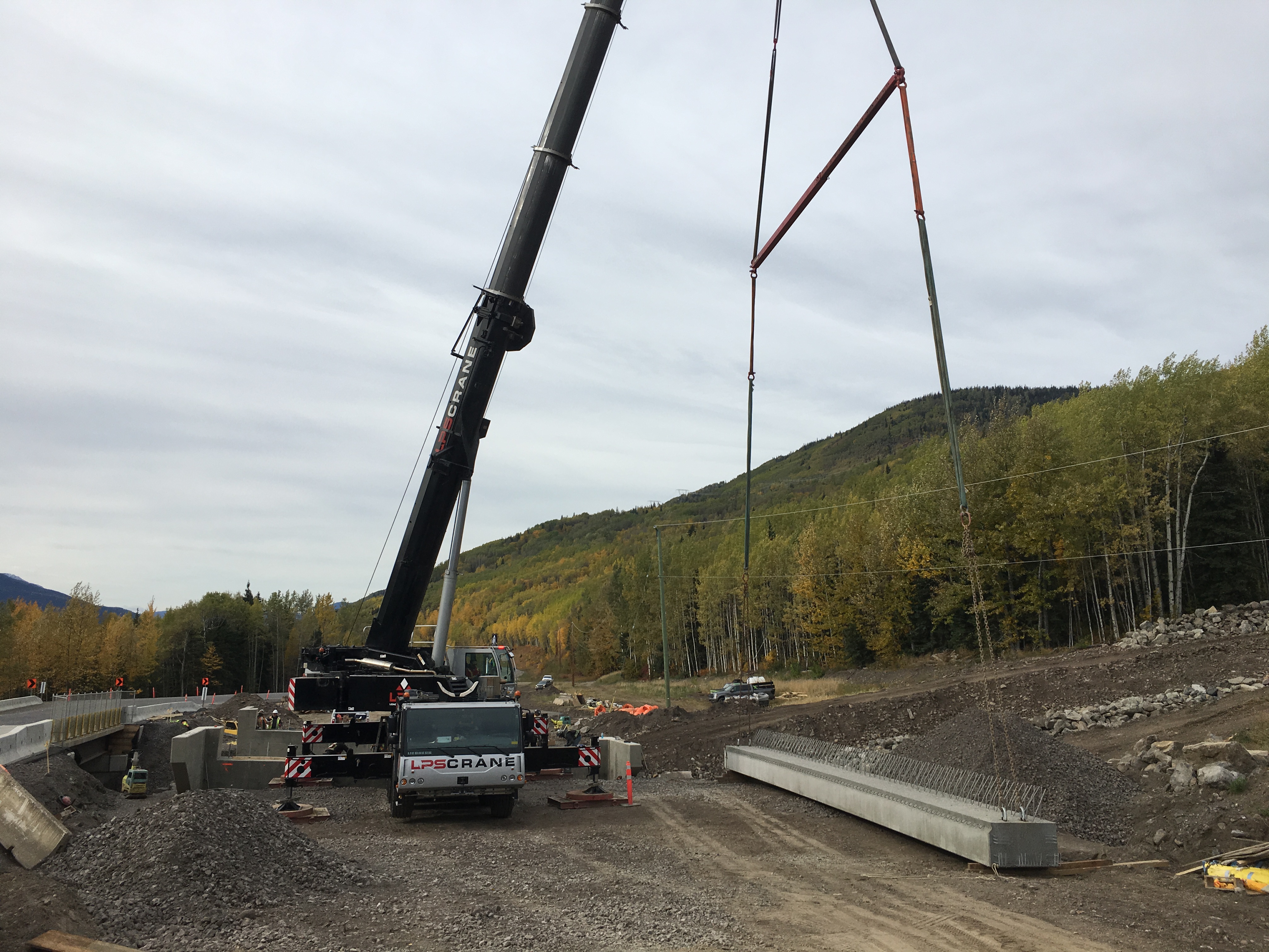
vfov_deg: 48.2
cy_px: 476
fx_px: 1063
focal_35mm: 29
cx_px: 634
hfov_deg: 61.7
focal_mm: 4.15
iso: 25
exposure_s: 1/1570
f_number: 2.2
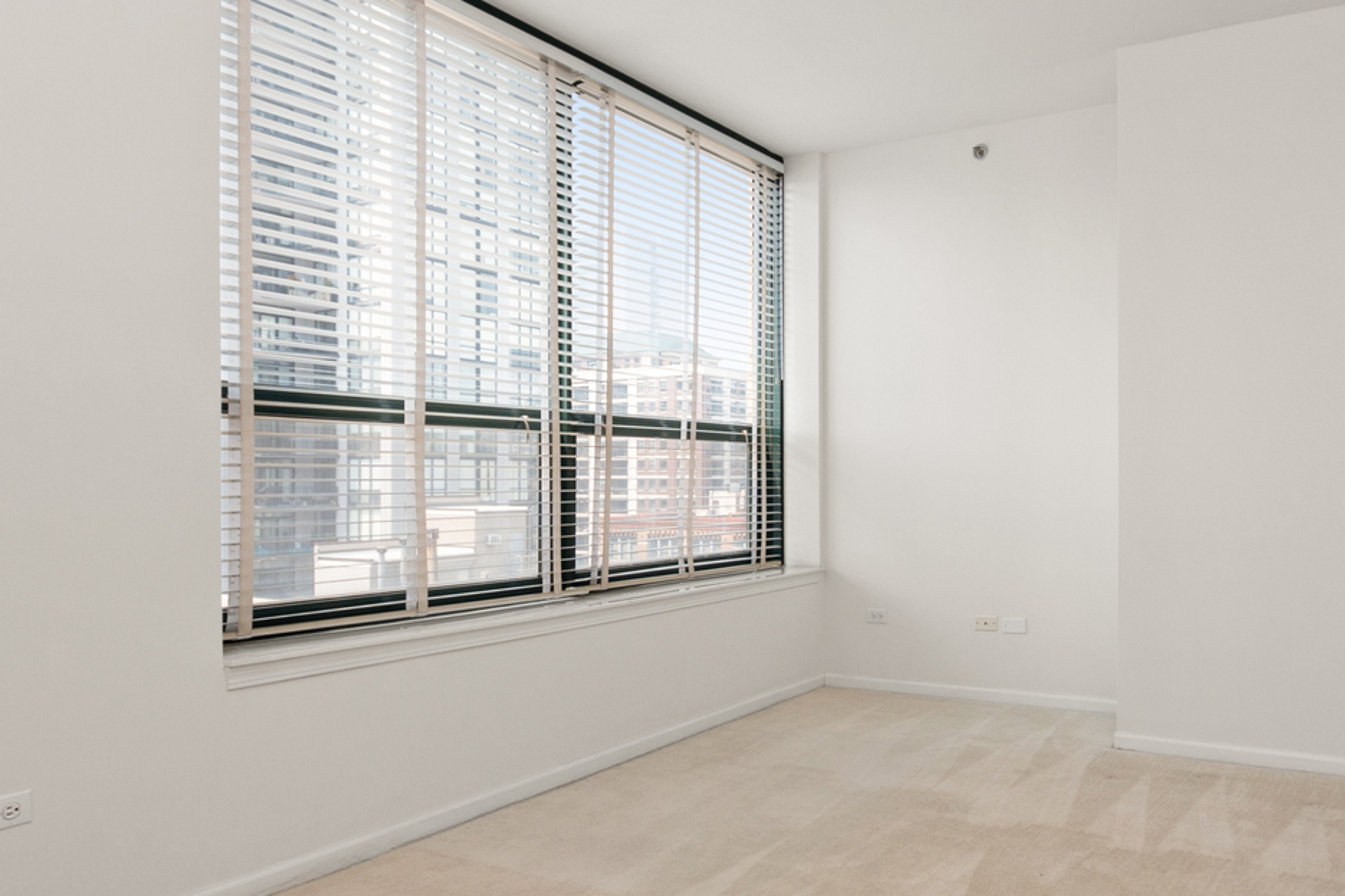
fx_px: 971
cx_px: 844
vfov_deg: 49.5
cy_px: 452
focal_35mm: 26
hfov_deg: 68.3
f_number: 7.1
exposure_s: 1/200
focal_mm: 10
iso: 250
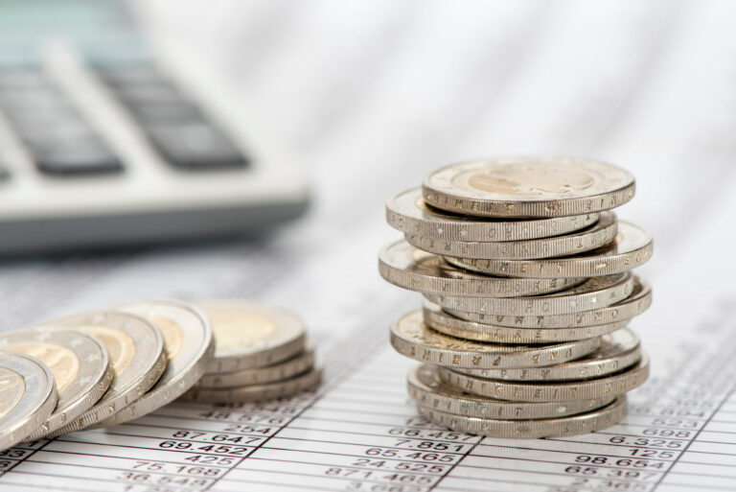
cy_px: 246
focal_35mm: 105
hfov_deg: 19.4
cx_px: 368
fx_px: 2148
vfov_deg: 13.1
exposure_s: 1/100
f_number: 13
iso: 125
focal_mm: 105
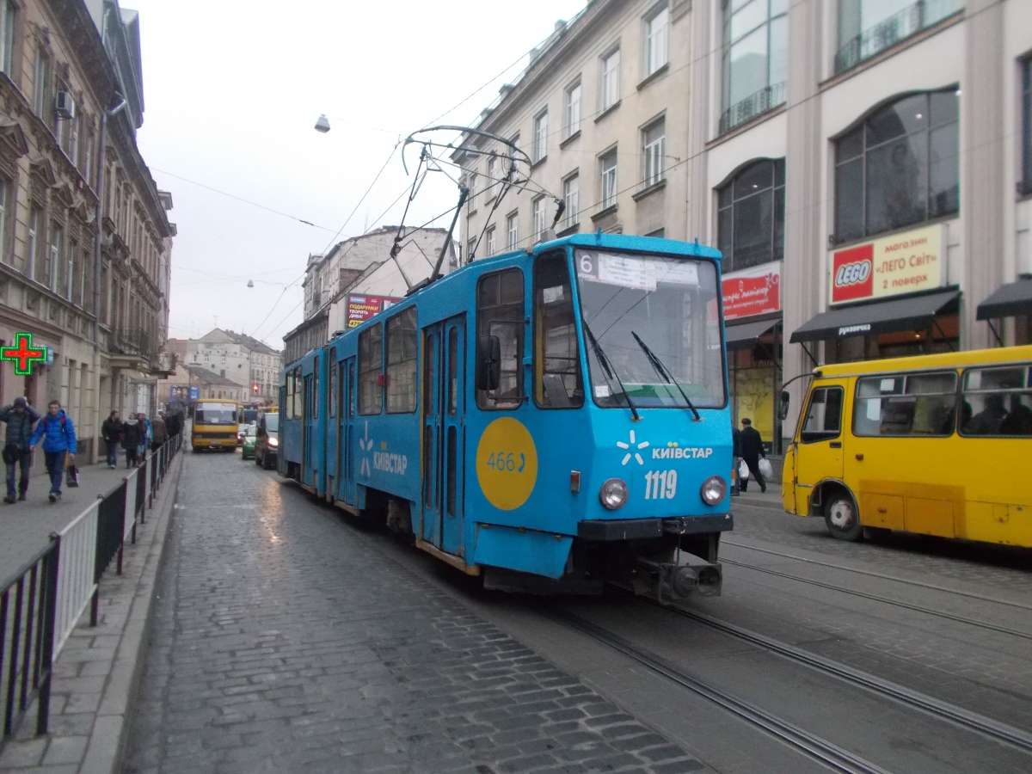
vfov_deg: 53.1
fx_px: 775
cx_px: 516
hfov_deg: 67.3
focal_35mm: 26
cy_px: 387
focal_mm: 4.6
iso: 320
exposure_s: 1/250
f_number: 3.2
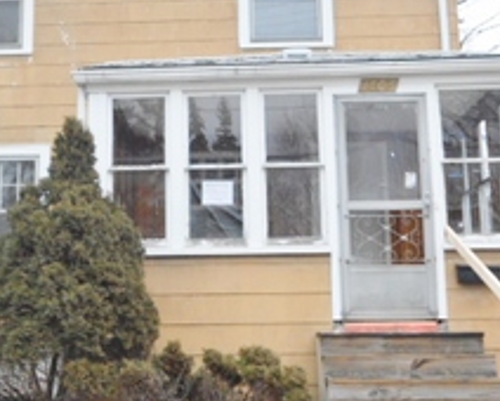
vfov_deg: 25.8
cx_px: 170
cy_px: 158
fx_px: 874
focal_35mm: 59
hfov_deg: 31.7
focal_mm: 6.7
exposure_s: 1/30
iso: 125
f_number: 3.9
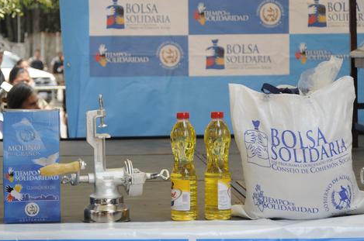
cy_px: 122
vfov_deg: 10.7
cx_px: 179
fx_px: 1292
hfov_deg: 16.0
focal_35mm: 128
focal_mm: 80
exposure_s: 1/320
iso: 320
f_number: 6.3
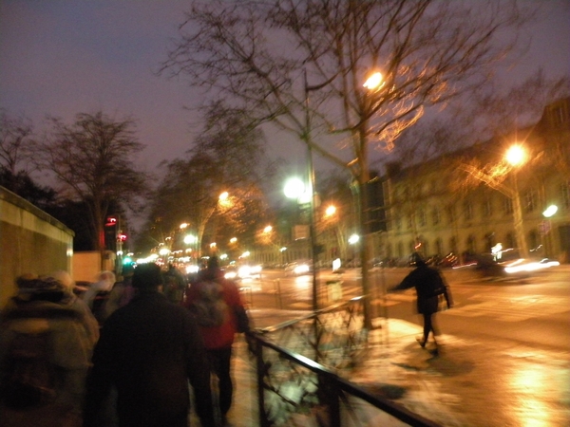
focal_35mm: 27
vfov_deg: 51.4
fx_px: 445
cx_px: 285
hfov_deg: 65.3
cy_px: 214
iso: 800
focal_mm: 4.7
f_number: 2.8
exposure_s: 1/7.3
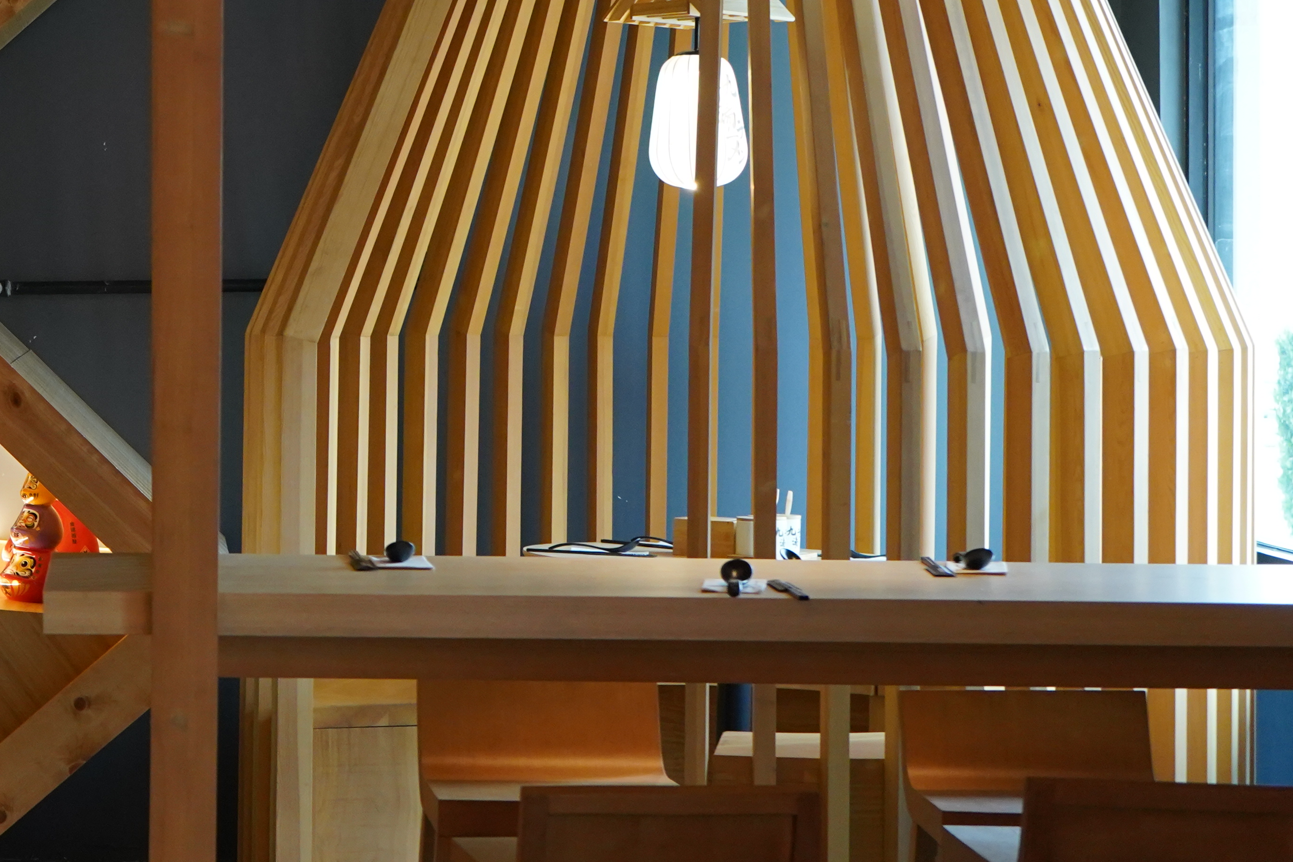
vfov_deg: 14.8
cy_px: 211
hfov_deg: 21.4
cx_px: 19
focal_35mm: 92
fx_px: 3304
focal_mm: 42
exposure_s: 1/160
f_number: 4.5
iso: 2500
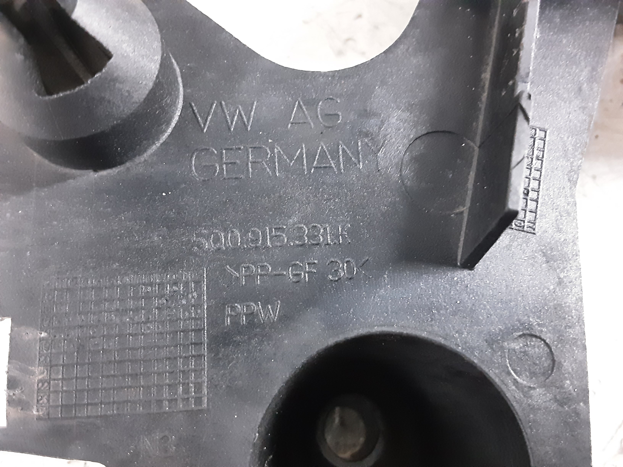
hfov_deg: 65.3
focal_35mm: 27
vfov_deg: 51.4
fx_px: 486
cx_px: 312
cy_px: 234
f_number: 1.9
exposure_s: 1/20
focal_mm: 2.91
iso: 800
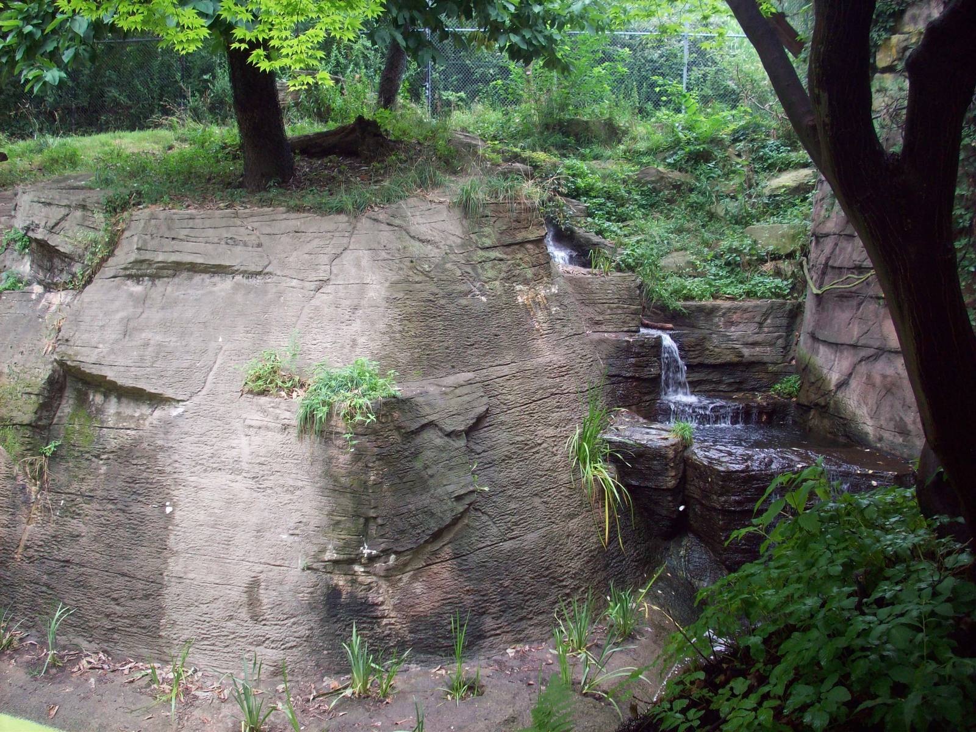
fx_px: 1043
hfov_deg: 50.1
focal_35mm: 37
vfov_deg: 38.7
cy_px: 366
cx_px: 488
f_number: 2.8
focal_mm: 6.2
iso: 80
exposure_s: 1/67.3
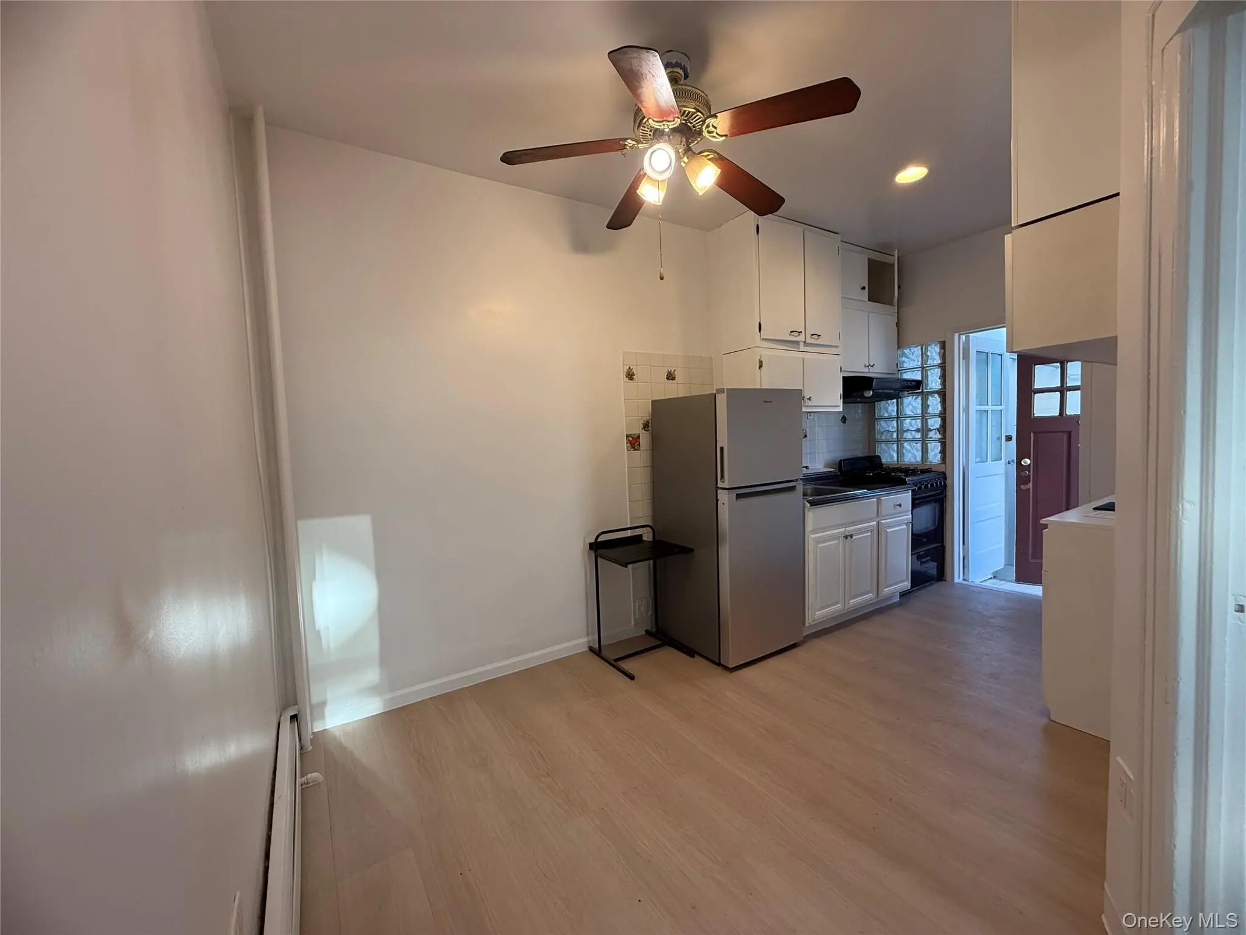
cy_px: 468
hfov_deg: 102.1
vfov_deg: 85.7
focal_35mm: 14
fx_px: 504
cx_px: 623
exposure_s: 1/120
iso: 125
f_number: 2.2
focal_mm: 2.22
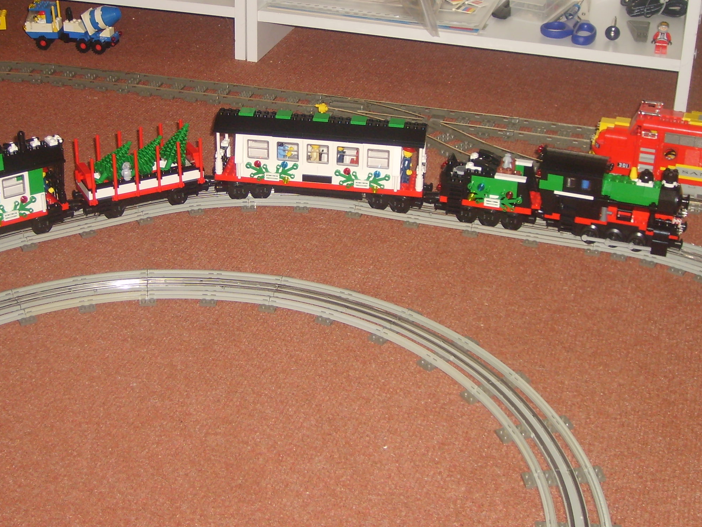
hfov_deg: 31.7
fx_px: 1237
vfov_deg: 23.9
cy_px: 174
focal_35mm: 61
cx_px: 313
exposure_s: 1/45
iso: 100
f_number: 3
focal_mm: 7.2
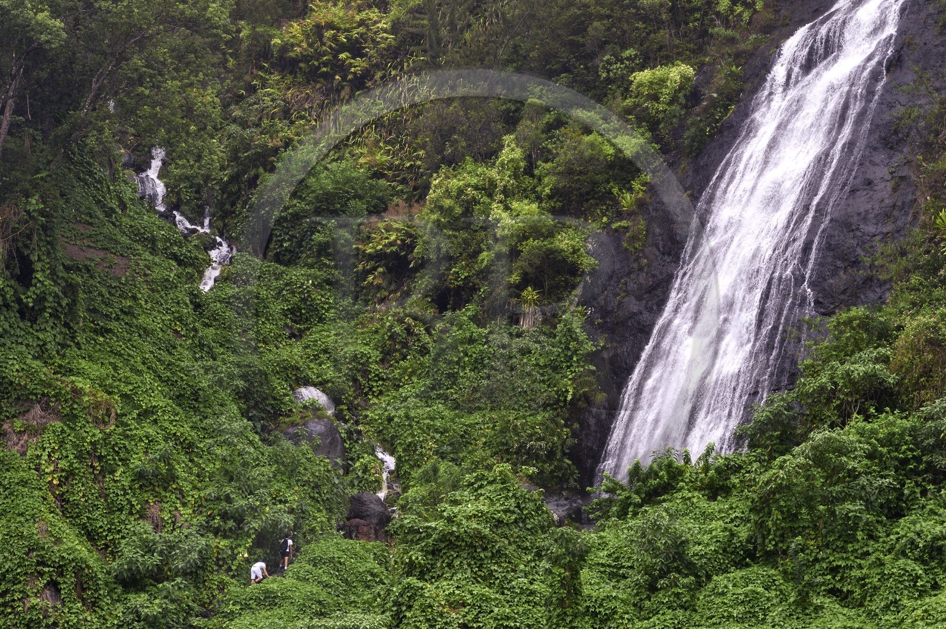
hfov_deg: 12.8
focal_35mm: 160
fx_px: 4202
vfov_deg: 8.6
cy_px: 314
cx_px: 473
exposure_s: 1/160
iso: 400
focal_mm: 160
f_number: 9
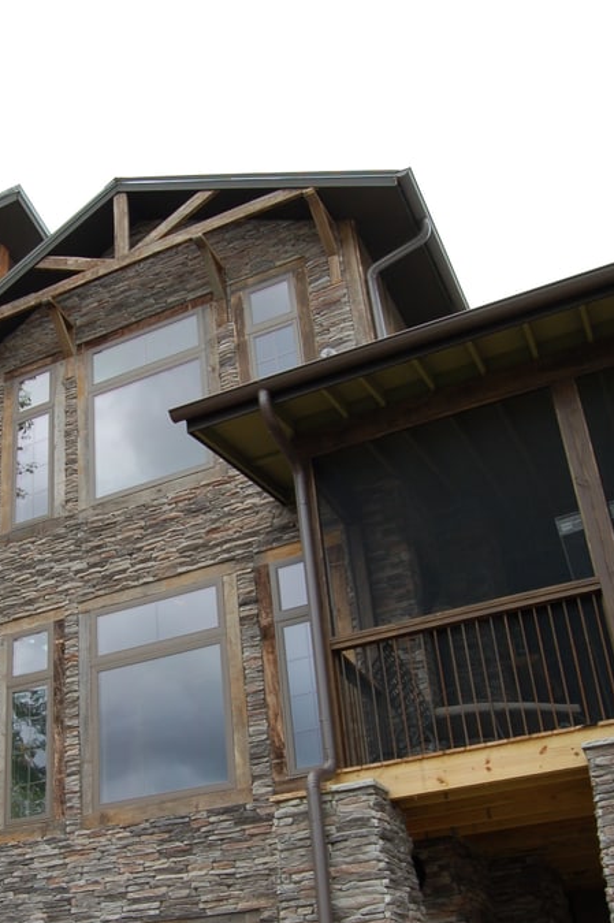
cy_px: 611
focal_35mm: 40
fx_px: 1025
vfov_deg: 47.7
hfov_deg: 32.9
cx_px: 183
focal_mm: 18
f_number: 7.1
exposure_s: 1/200
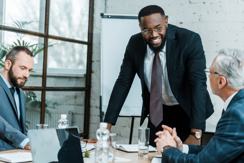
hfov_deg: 28.8
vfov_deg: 19.5
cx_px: 122
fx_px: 475
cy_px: 82
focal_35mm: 70
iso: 500
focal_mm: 70
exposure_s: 1/200
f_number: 3.2
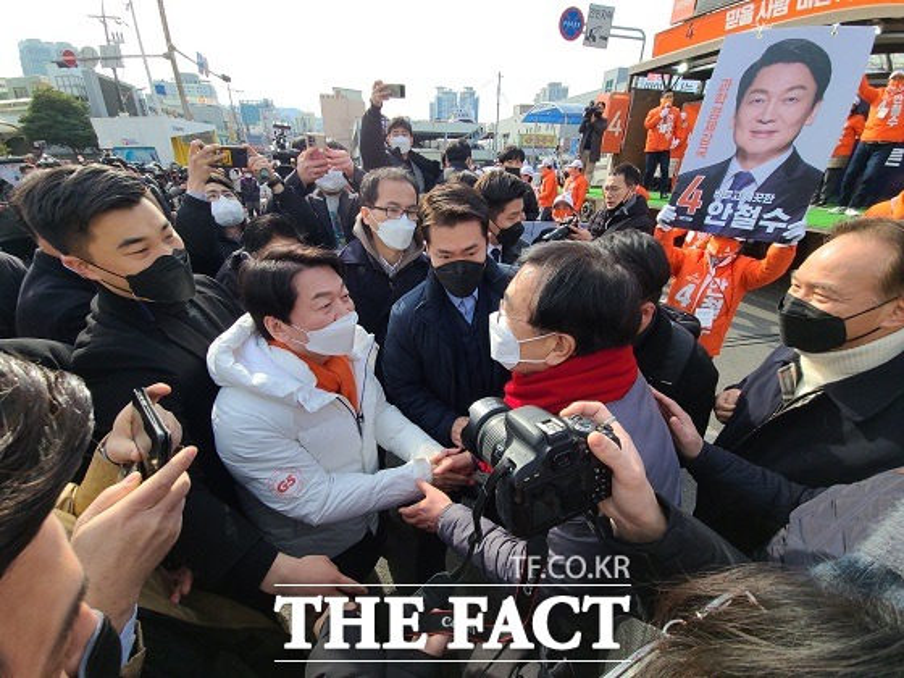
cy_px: 339
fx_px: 339
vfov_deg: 89.9
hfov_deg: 106.2
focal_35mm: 13
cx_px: 452
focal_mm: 2.2
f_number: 2.2
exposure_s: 1/726
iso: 50
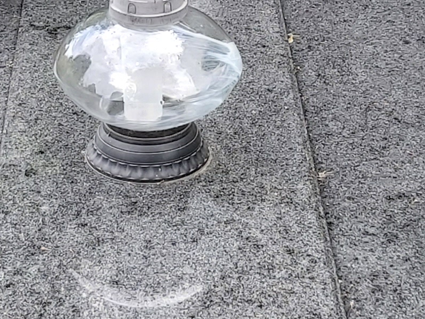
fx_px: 1621
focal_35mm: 132
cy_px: 97
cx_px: 222
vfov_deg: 11.2
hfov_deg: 14.9
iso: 64
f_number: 1.7
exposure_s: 1/402
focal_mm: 3.92
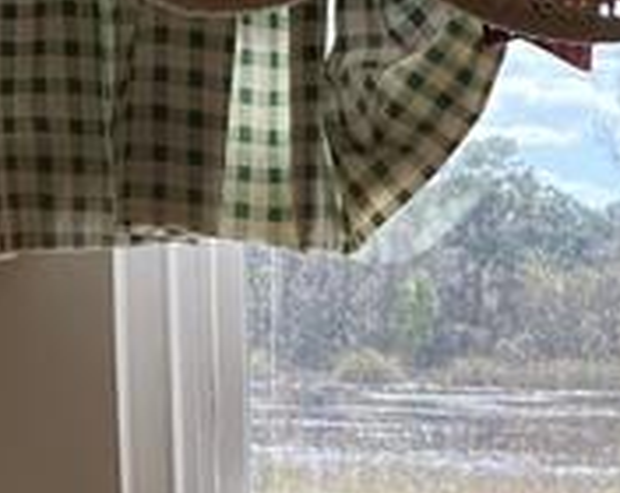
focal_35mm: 148
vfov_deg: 9.5
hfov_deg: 12.8
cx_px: 694
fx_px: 2710
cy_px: 1067
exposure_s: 1/562
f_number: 1.8
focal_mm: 4.25
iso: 32
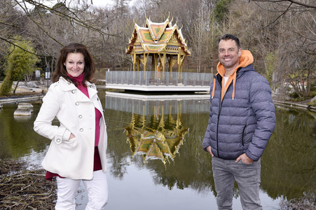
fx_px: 307
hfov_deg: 54.5
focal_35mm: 35
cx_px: 158
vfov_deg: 37.8
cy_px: 105
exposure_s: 1/160
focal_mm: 35
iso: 250
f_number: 9
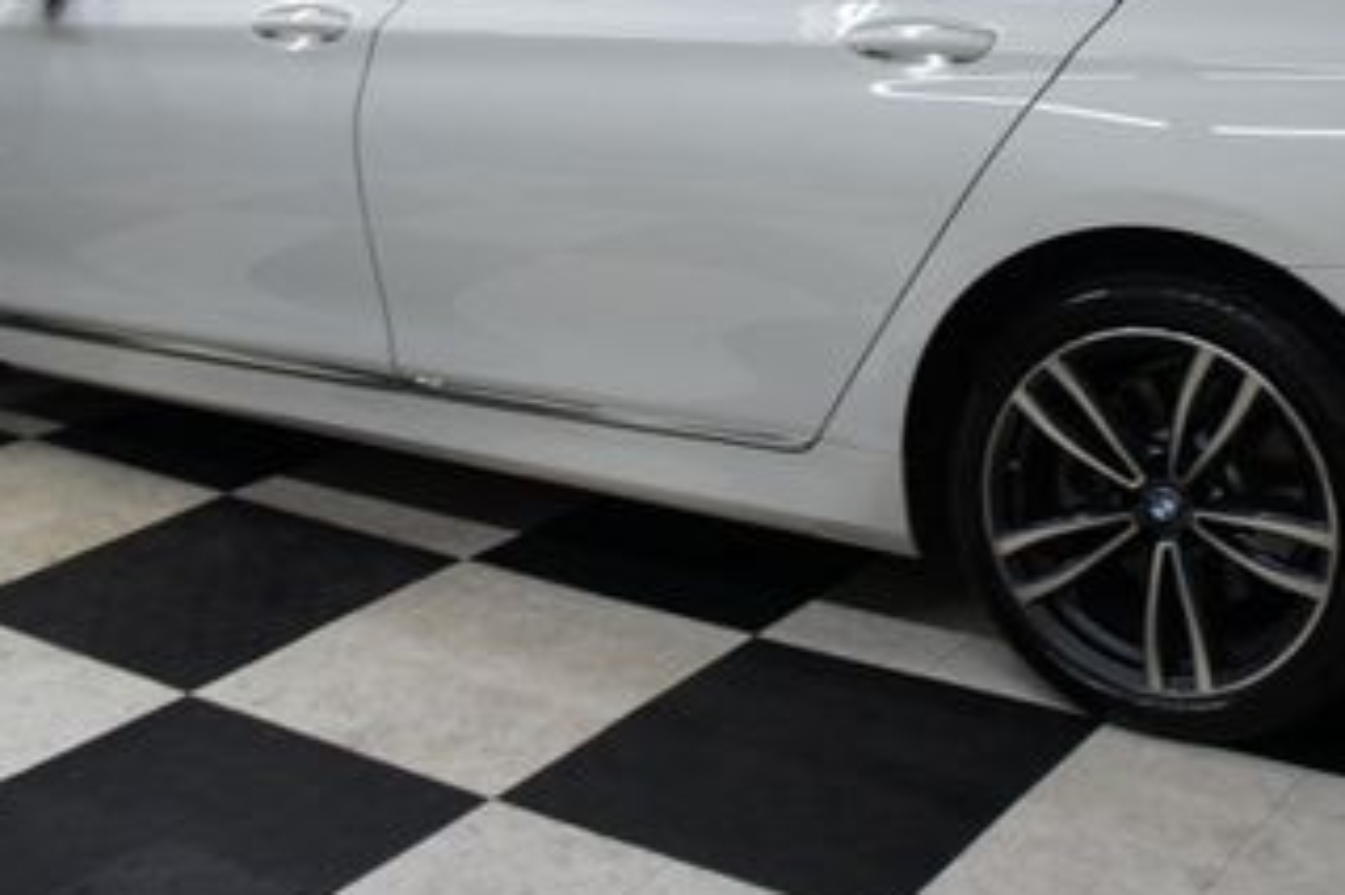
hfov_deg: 36.4
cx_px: 925
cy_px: 67
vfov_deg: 24.2
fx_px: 2016
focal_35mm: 54
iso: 200
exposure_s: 1/30
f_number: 4
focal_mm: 18
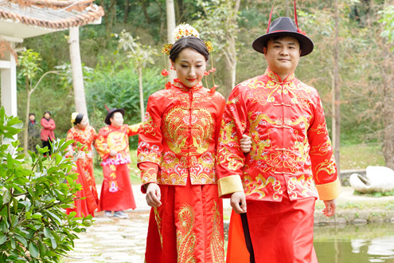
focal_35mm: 97
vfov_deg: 14.1
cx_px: 253
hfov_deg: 21.0
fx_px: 1062
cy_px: 146
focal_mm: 60
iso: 1600
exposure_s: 1/250
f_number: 5.6
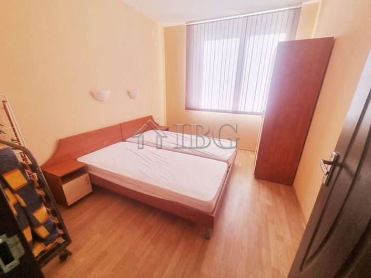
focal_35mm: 13
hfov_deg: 106.2
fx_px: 139
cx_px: 186
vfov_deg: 89.9
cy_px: 139
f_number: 2.2
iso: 64
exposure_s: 1/100
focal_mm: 2.2
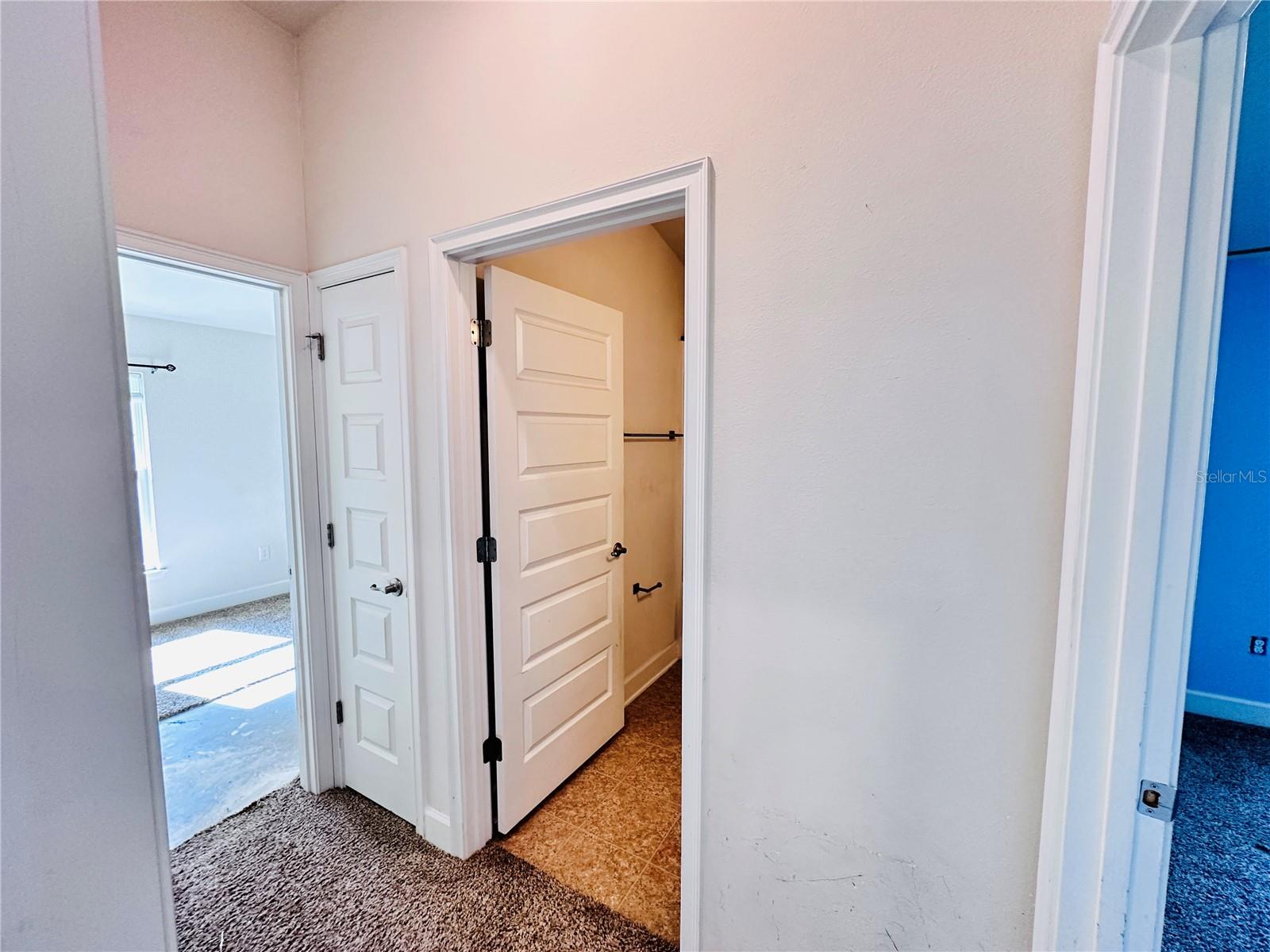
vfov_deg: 85.7
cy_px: 476
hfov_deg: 102.1
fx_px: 514
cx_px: 635
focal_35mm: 14
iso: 320
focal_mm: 2.22
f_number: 2.2
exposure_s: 1/120
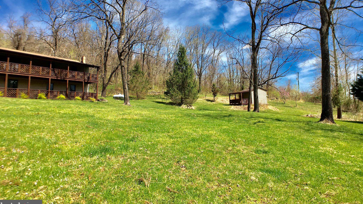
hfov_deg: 61.0
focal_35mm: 32
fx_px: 308
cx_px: 181
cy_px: 77
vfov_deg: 36.5
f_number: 2.2
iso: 25
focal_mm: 4.15
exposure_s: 1/1261
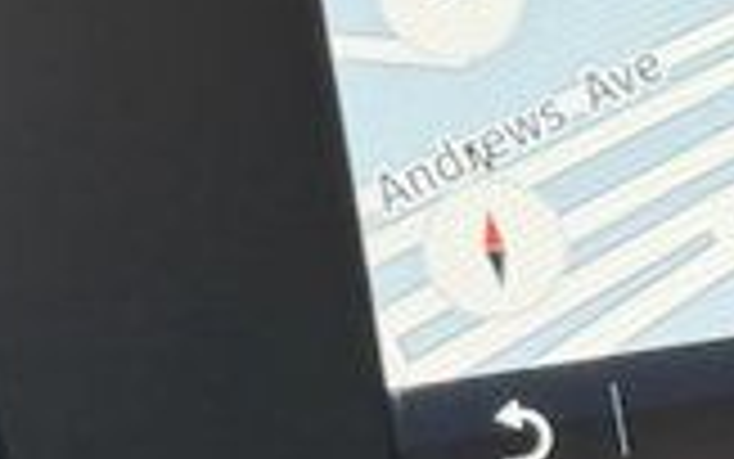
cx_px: 1103
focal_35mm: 160
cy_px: 410
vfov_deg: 8.2
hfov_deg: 12.4
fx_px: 3202
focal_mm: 6.76
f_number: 1.78
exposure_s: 1/121
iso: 160
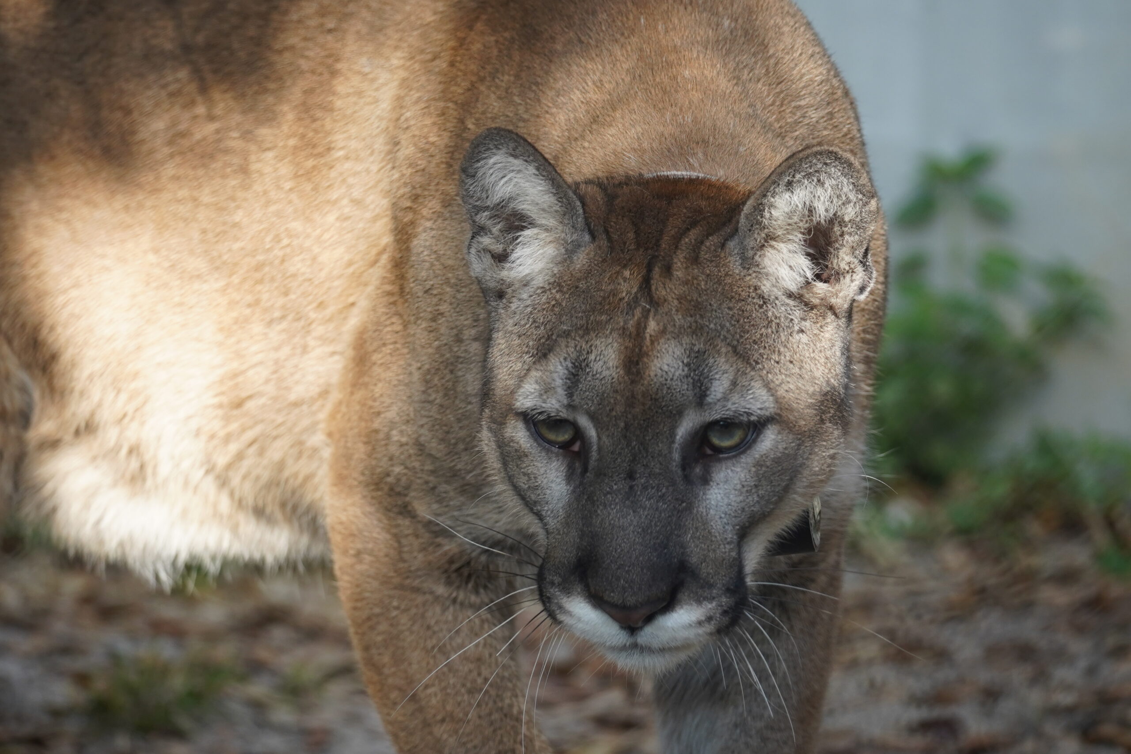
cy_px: 377
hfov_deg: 6.9
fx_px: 9425
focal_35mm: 300
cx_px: 566
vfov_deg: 4.6
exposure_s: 1/320
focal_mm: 200
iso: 640
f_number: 5.6
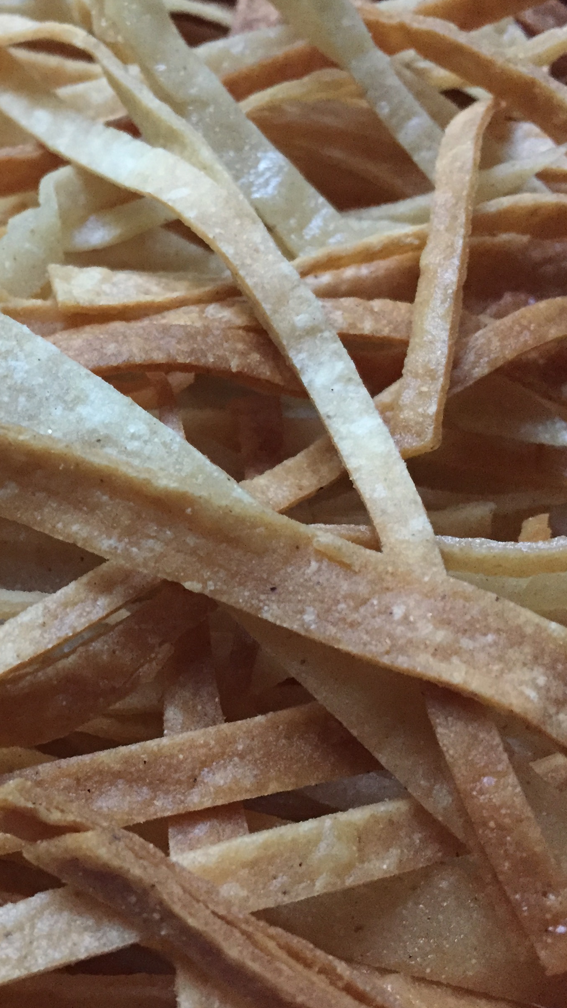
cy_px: 511
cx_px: 86
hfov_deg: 27.0
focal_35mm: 43
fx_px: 1149
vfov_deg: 47.4
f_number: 2.2
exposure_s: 1/15
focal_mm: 4.15
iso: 320
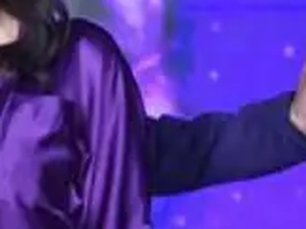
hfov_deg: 2.1
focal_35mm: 927
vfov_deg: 1.6
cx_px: -45
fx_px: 8182
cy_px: 106
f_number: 3.5
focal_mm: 200
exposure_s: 1/320
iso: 1250
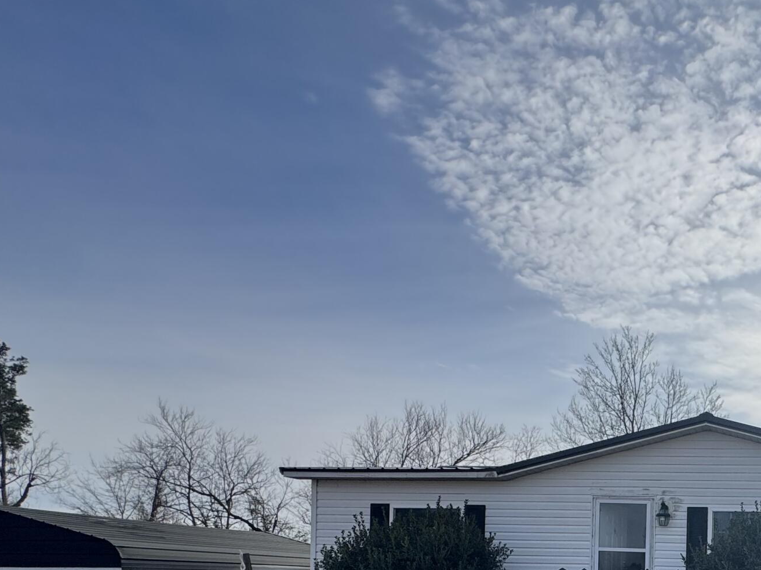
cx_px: 751
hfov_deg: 47.7
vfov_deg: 38.0
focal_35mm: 32
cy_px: 602
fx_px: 703
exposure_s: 1/2273
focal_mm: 2.22
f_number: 2.2
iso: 50
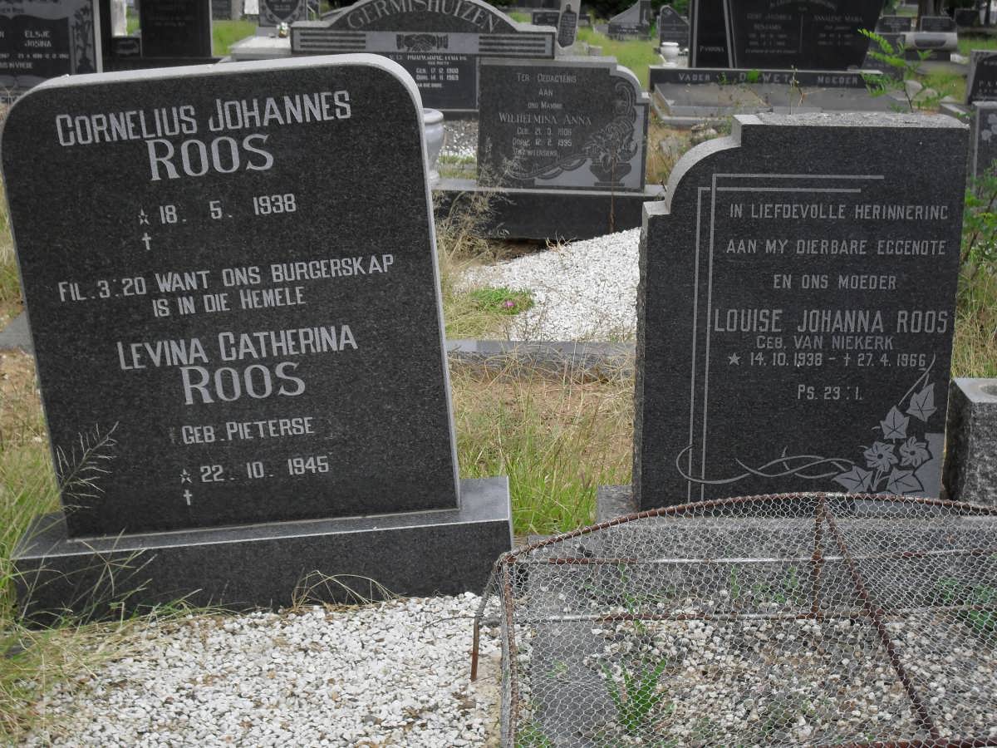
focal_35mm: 57
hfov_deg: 33.8
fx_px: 1642
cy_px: 374
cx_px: 498
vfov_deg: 25.7
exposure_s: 1/350
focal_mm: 10.1
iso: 100
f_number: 4.3
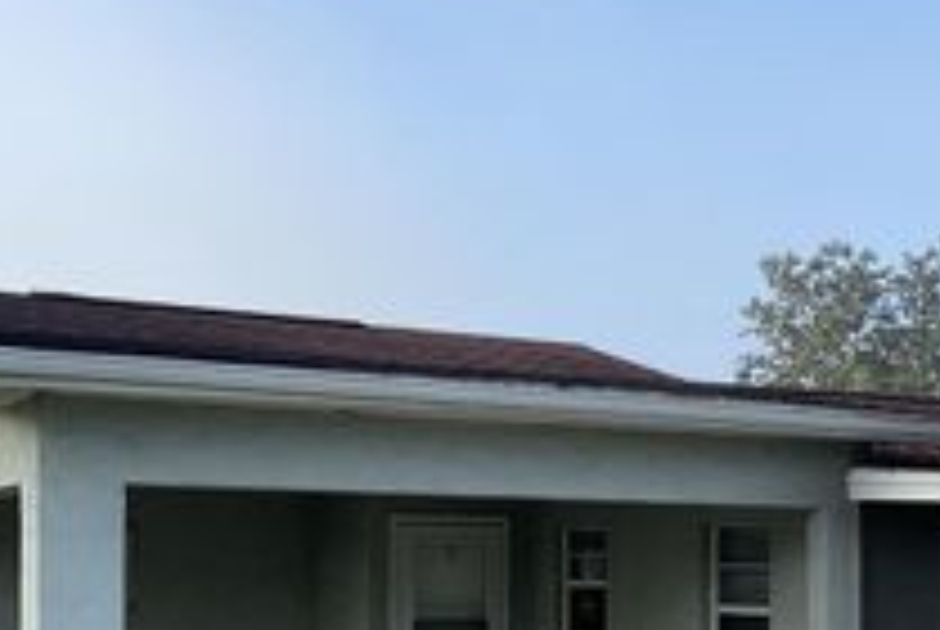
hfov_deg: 27.1
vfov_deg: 18.7
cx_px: 837
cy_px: 565
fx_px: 1883
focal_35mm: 72
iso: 16
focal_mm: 3
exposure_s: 1/929
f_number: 1.8
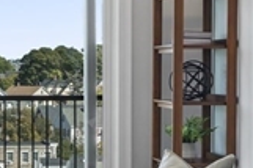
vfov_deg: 8.9
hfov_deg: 13.1
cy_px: 59
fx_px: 1074
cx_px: -39
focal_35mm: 153
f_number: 9.5
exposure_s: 1/6
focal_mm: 24
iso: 100
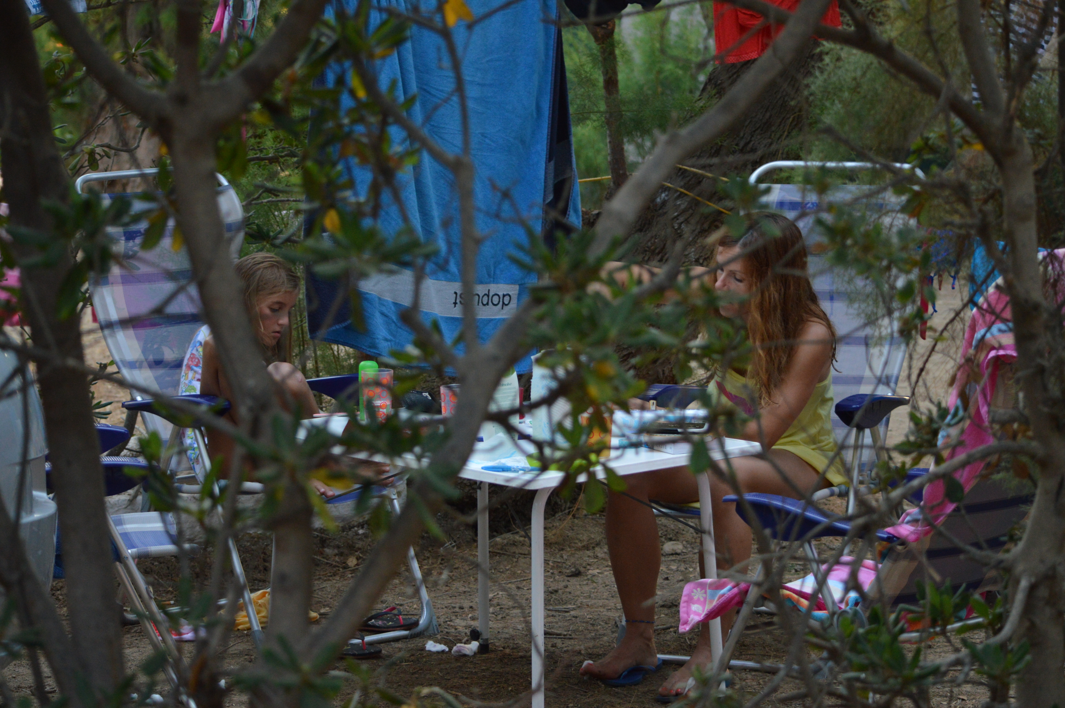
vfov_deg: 12.7
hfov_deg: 18.9
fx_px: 3192
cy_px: 354
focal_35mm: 108
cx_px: 532
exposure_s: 1/200
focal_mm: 72
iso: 800
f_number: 4.5
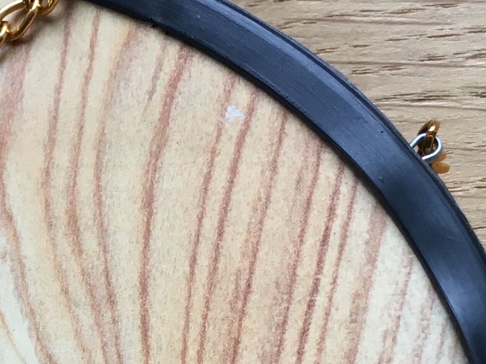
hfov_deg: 20.5
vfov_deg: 15.6
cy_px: 415
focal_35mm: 92
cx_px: -18
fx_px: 1292
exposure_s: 1/33
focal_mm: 4.15
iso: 32
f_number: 2.2
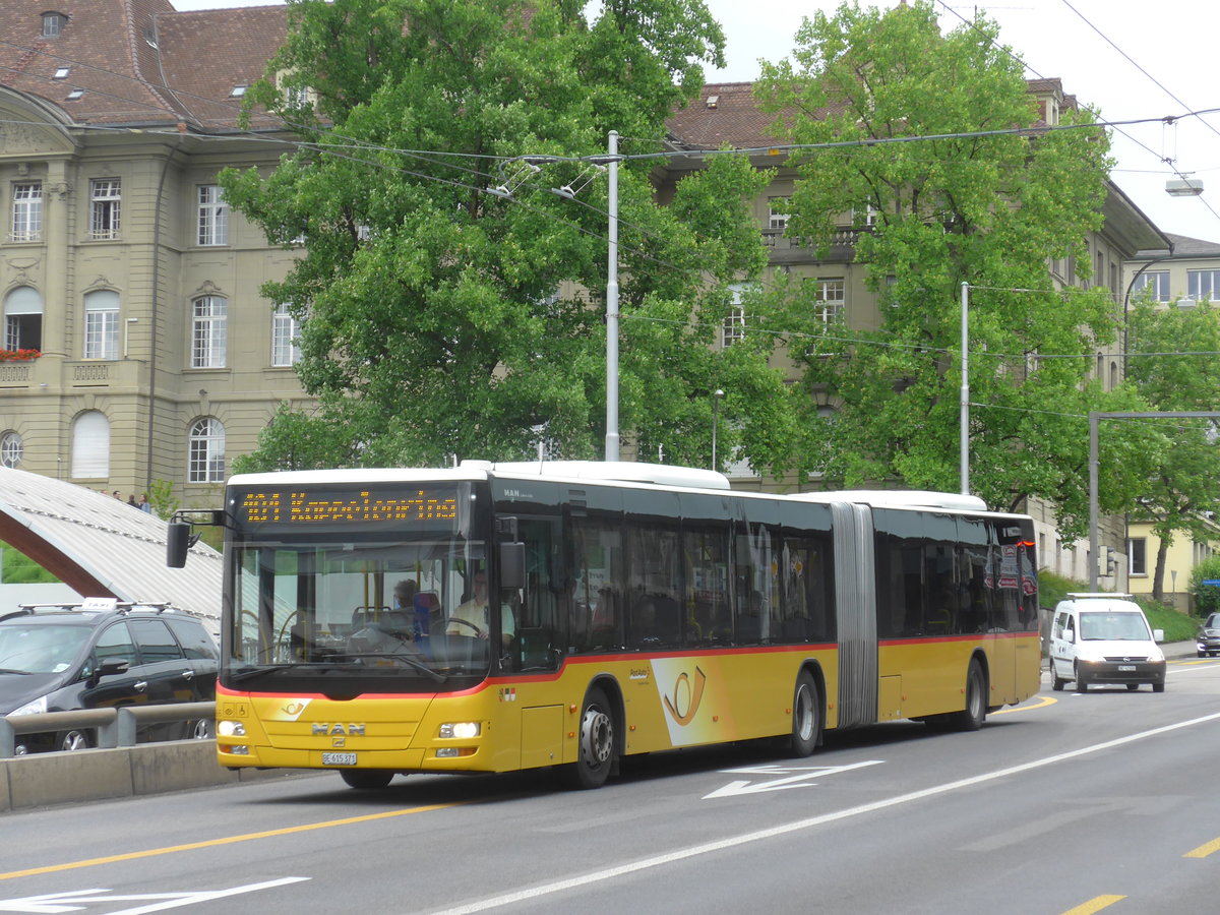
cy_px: 458
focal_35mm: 97
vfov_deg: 15.2
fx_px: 3419
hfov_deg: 20.2
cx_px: 610
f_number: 4.7
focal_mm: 19.2
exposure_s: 1/320
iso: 200
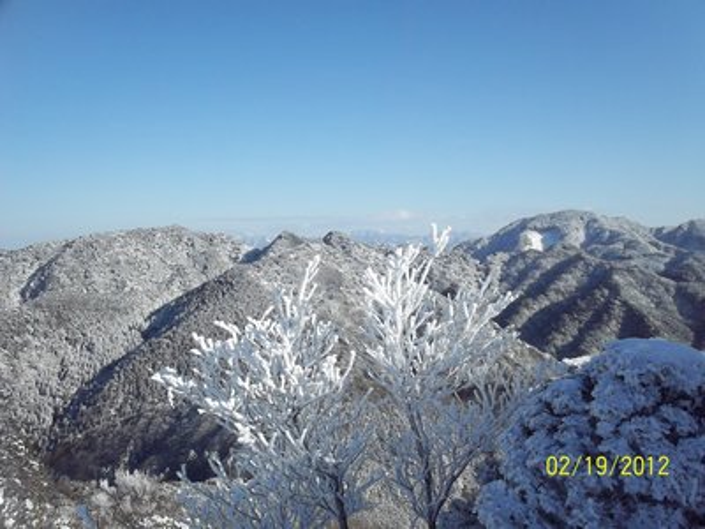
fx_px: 774
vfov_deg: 37.7
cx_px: 352
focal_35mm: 38
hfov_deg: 49.0
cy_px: 264
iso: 80
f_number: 4.5
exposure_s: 1/640
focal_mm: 6.3
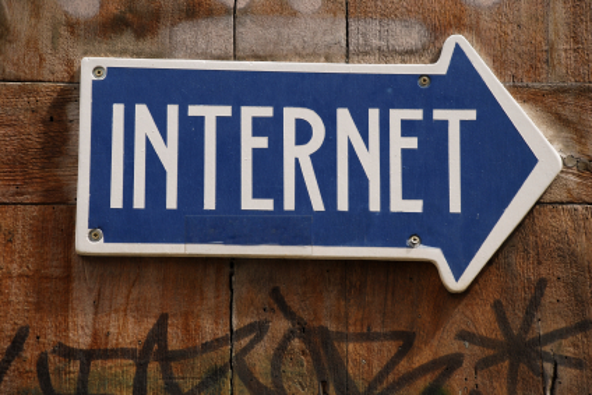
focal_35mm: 128
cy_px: 198
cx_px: 296
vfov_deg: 10.8
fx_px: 2097
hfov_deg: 16.1
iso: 100
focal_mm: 85
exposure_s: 1/80
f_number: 6.3
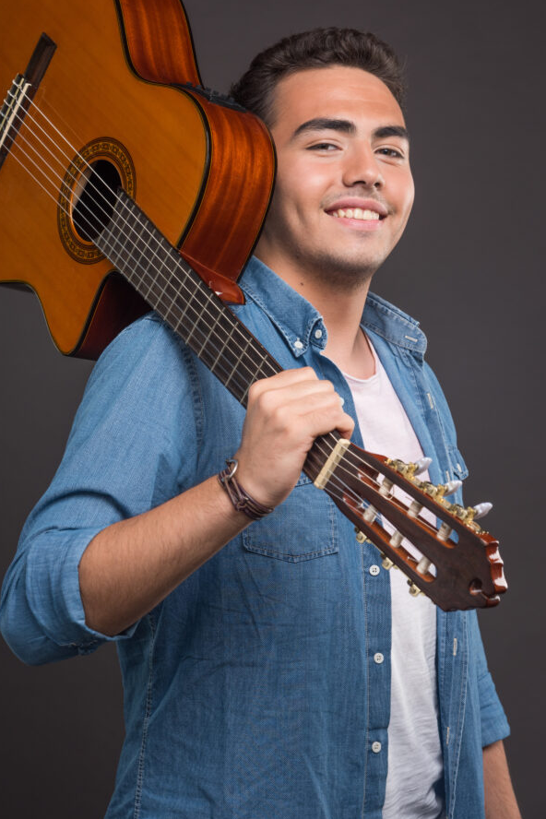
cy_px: 380
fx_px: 2229
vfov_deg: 20.8
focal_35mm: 98
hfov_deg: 14.0
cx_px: 243
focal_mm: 85
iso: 200
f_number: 8
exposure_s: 1/100
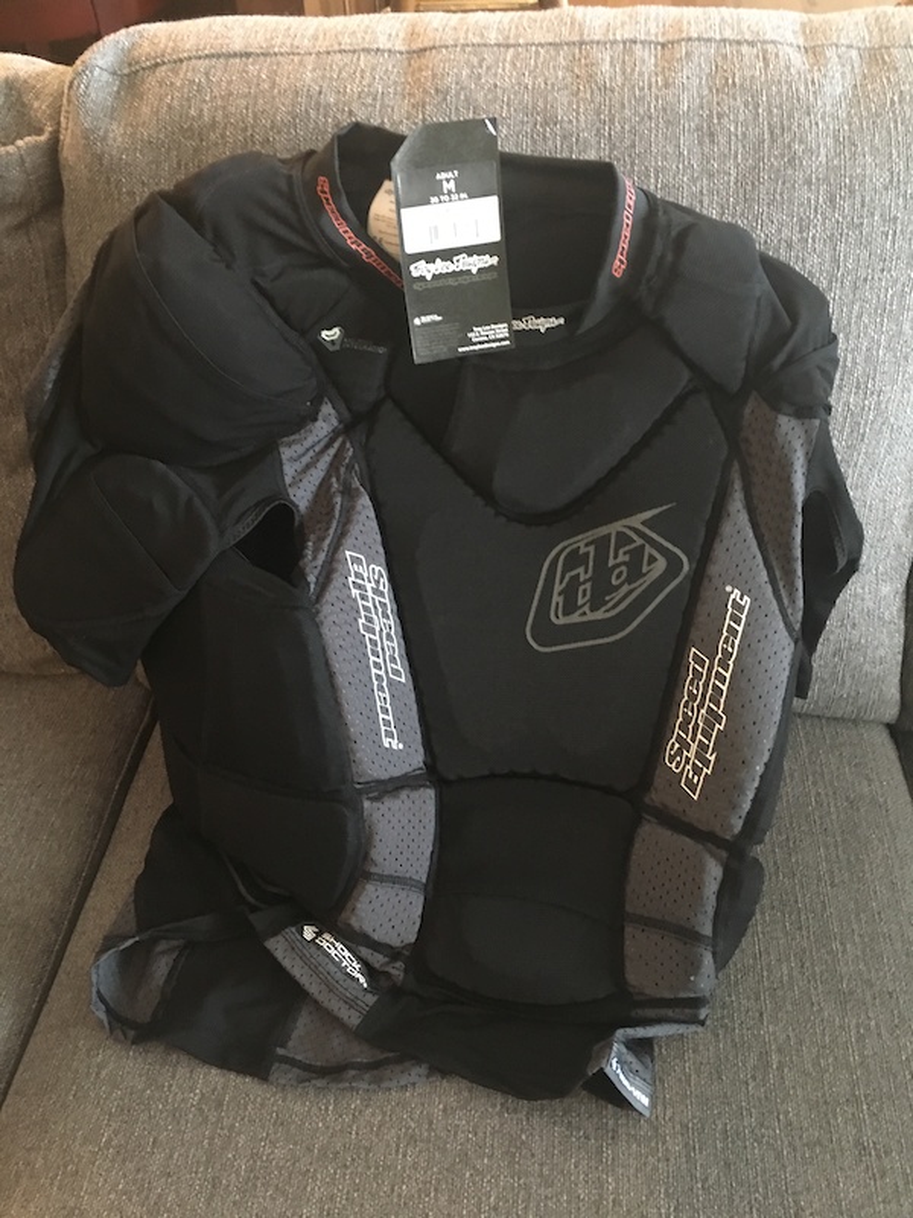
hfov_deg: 48.2
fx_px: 1020
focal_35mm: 29
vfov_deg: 61.7
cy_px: 609
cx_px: 456
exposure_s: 1/15
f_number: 2.2
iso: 400
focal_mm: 4.15
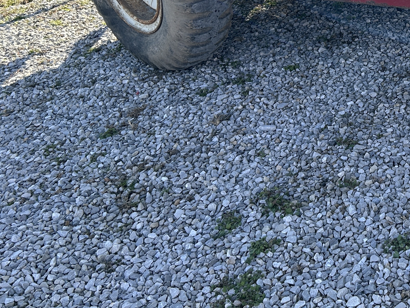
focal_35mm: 58
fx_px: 687
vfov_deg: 24.3
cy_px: 14
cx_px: 412
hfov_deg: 30.8
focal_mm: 5.7
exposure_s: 1/940
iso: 50
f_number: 1.5
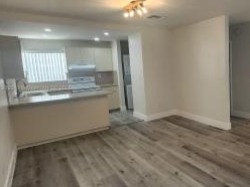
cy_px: 88
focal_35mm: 21
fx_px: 152
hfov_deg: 72.5
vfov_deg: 63.4
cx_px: 193
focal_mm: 1.7
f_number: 2.2
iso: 64
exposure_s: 1/60
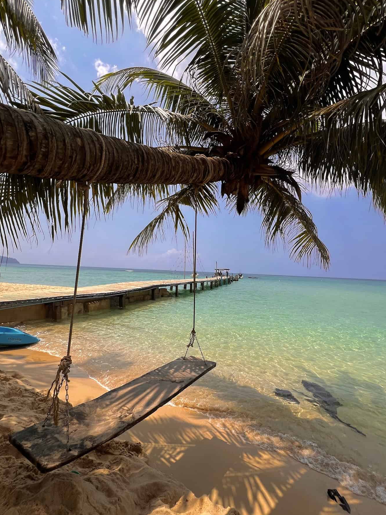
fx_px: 208
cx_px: 207
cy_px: 251
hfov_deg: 85.5
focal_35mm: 14
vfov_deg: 102.0
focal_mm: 1.6
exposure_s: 1/2801
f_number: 1.8
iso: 32
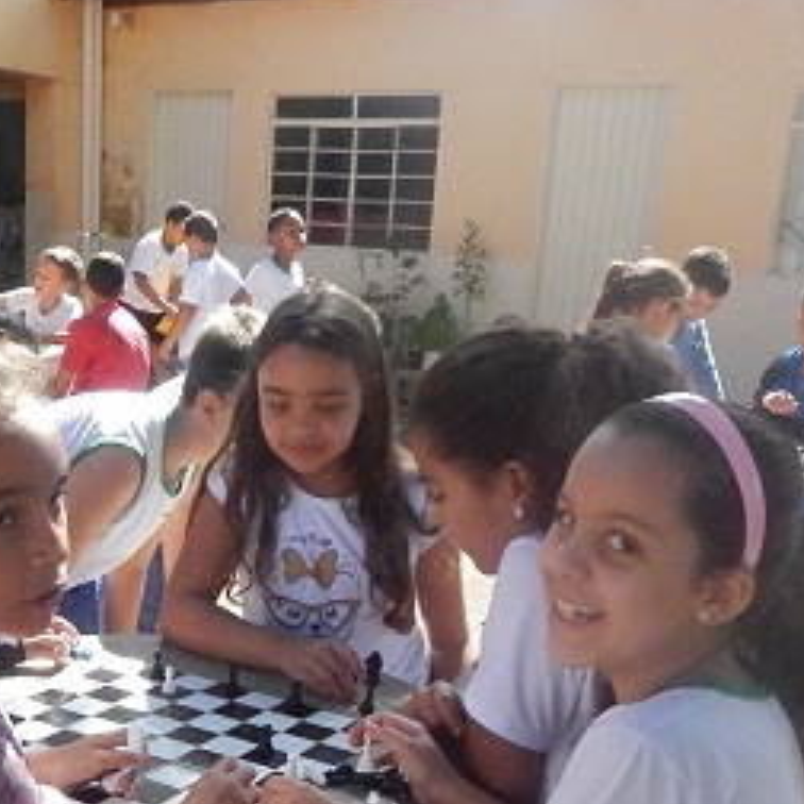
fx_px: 1314
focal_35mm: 50
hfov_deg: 33.5
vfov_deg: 33.4
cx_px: 223
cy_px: 601
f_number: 6
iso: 1600
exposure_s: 1/1500
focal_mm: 4
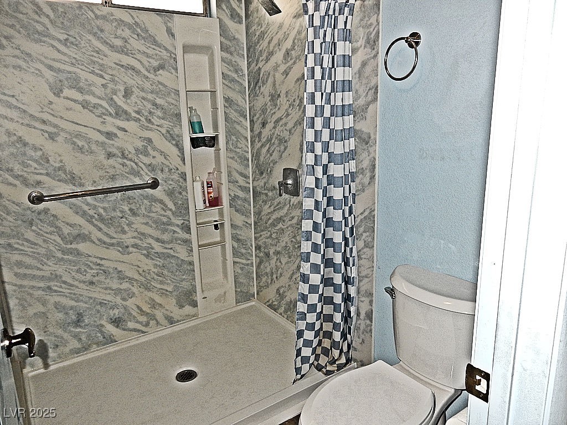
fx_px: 409
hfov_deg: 69.4
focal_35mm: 25
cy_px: 212
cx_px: 284
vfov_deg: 54.9
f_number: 3.7
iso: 200
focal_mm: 4.5
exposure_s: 1/30
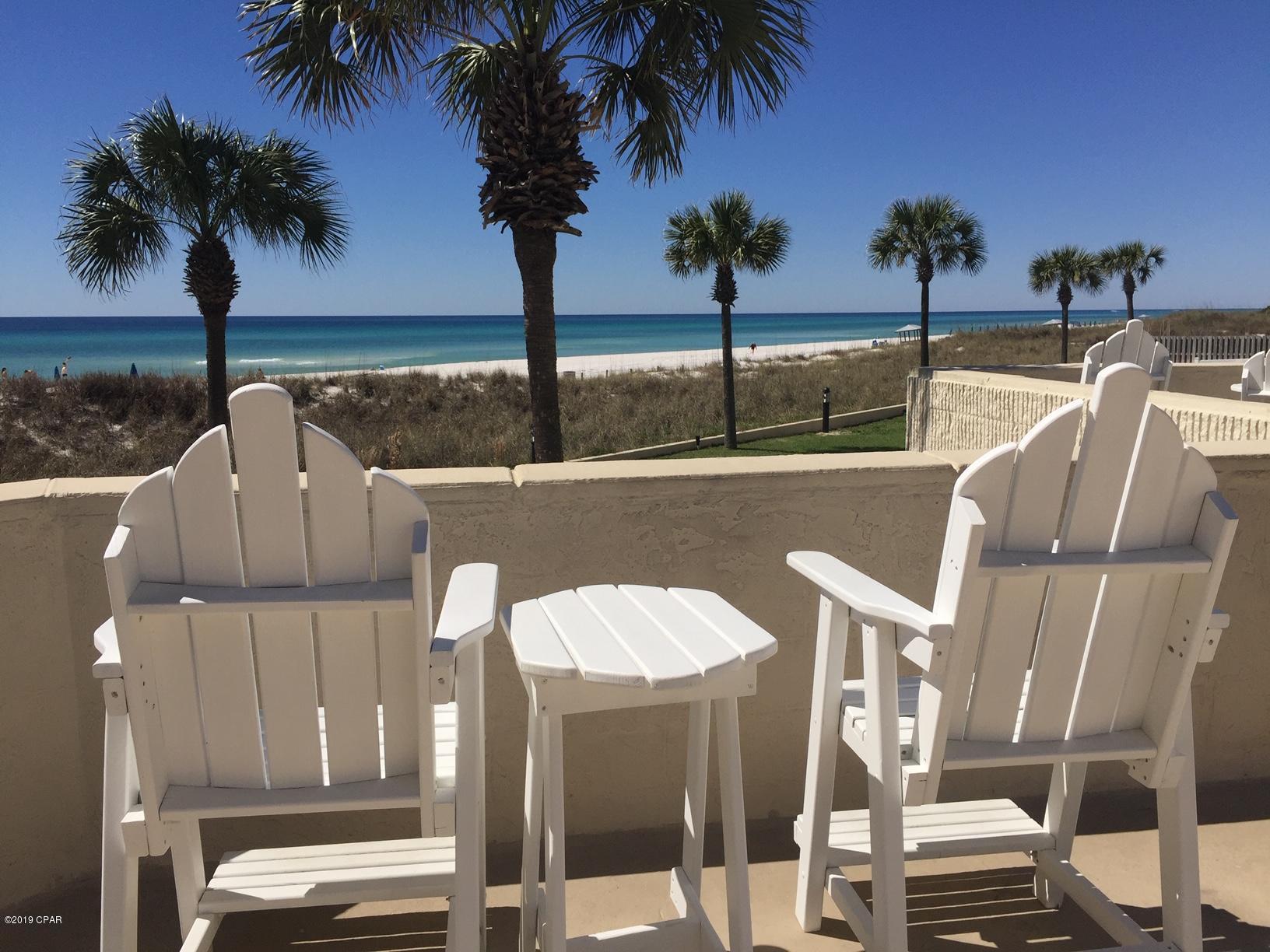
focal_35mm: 29
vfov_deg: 48.2
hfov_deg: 61.7
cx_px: 635
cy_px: 476
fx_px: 1064
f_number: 2.2
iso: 32
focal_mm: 4.15
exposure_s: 1/5650
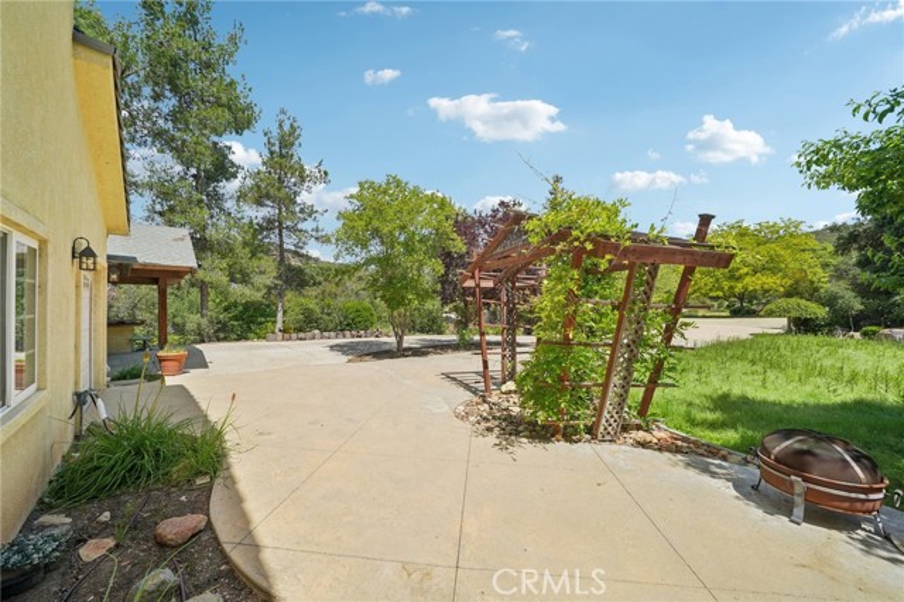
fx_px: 301
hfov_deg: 112.6
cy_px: 301
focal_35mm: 12
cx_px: 452
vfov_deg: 89.9
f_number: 8
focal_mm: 12
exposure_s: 1/250
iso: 100
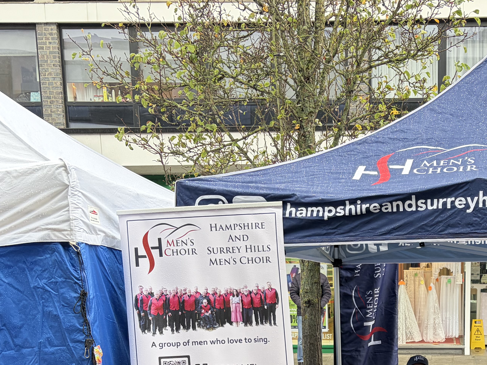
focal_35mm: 58
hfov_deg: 32.1
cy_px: 387
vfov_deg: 23.8
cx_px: 408
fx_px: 816
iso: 80
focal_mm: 5.96
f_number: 1.6
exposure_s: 1/122
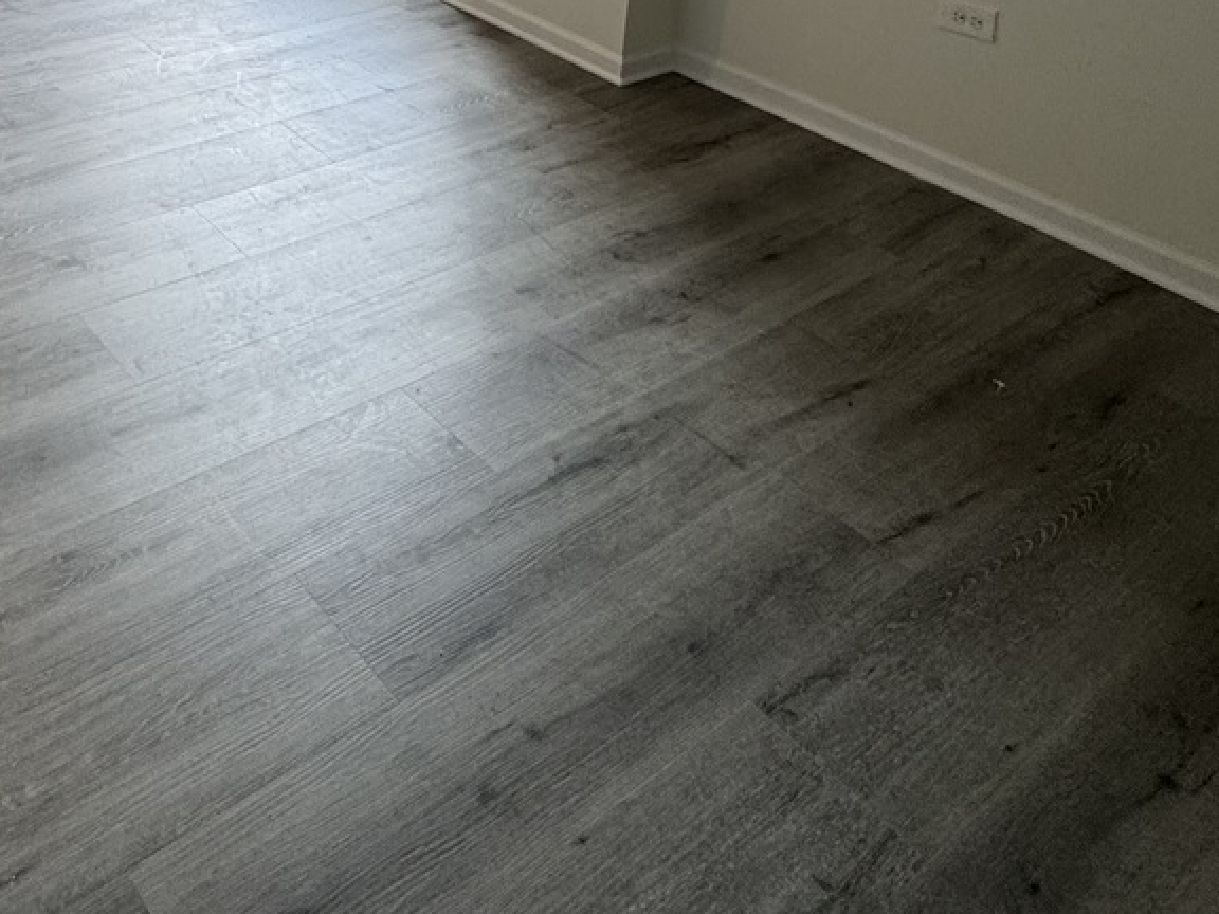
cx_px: 178
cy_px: -224
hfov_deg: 48.4
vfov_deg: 32.4
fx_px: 1233
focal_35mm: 35
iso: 80
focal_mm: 2.22
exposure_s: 1/120
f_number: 2.2
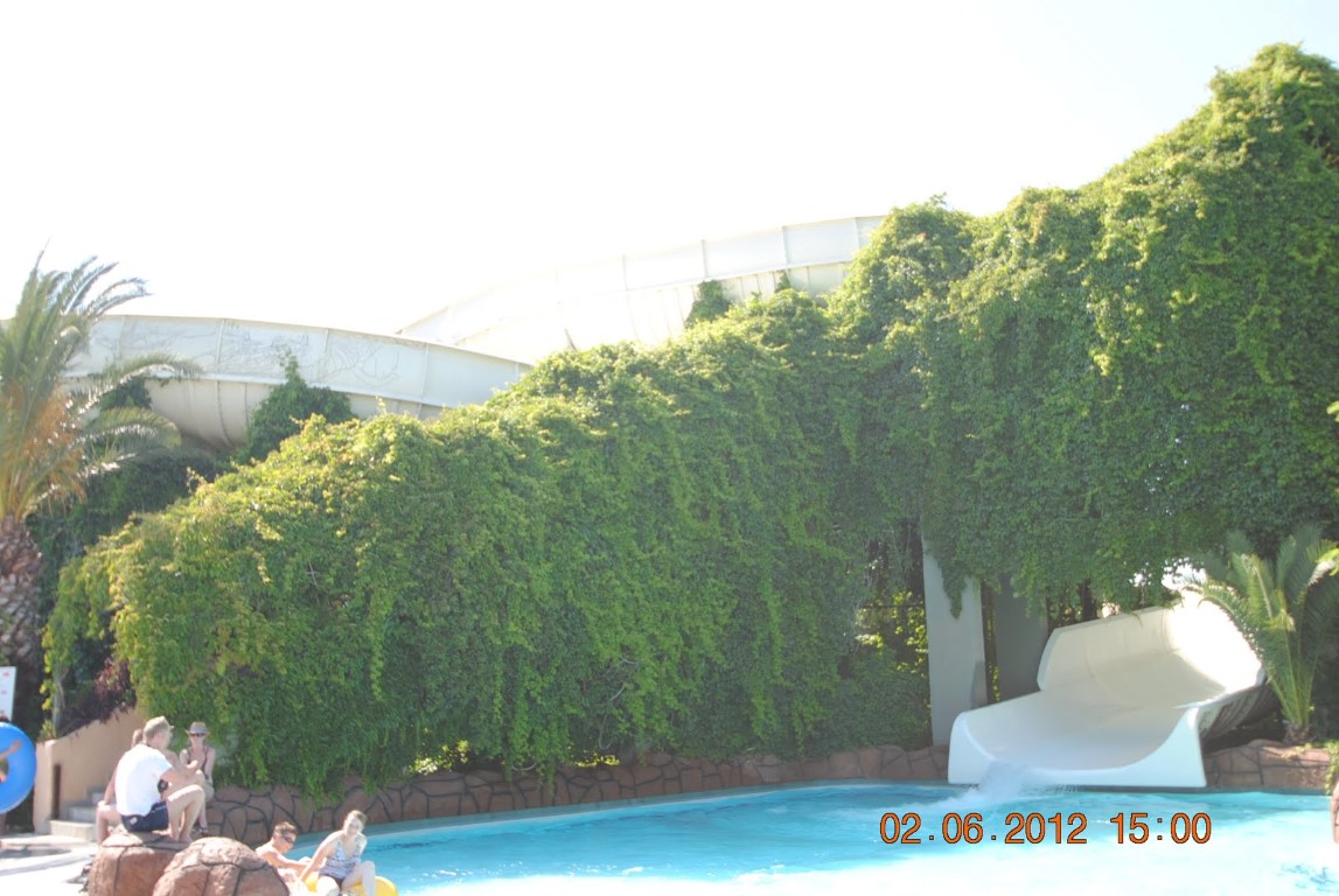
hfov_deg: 53.1
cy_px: 448
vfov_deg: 37.0
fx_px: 1341
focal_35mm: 36
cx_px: 670
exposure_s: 1/160
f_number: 4.5
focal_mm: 24
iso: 100
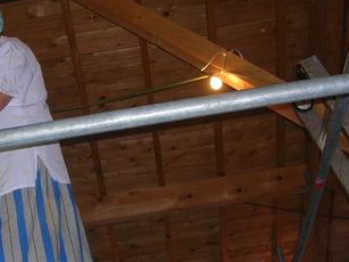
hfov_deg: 26.3
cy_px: 166
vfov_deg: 20.1
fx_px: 736
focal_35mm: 73
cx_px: 82
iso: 82
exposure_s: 1/60.1
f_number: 2.8
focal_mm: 5.8
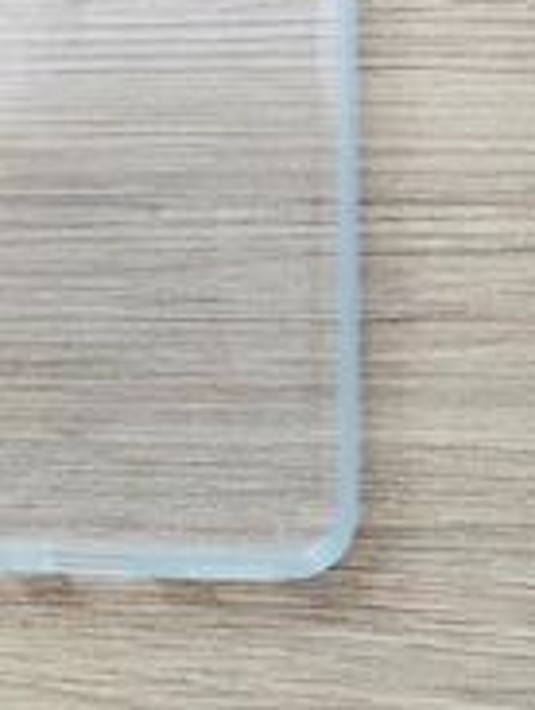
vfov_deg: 29.2
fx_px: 1253
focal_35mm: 61
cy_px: -27
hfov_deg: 23.9
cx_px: 147
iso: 441
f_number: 1.8
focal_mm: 4.27
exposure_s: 1/50
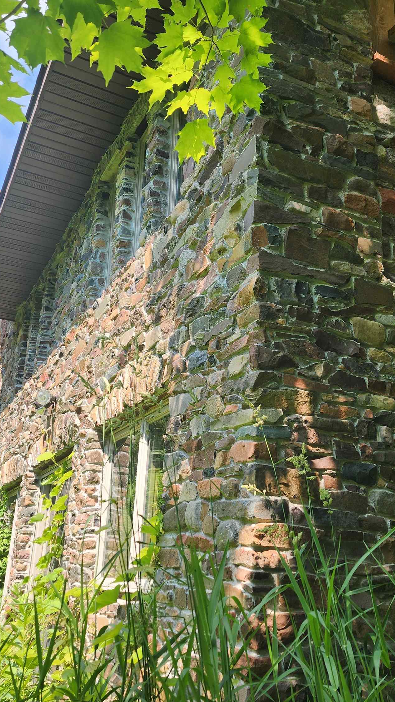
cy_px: 352
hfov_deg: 34.6
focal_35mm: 34
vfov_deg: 58.0
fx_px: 633
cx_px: 234
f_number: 1.8
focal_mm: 6.4
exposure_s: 1/298
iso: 12
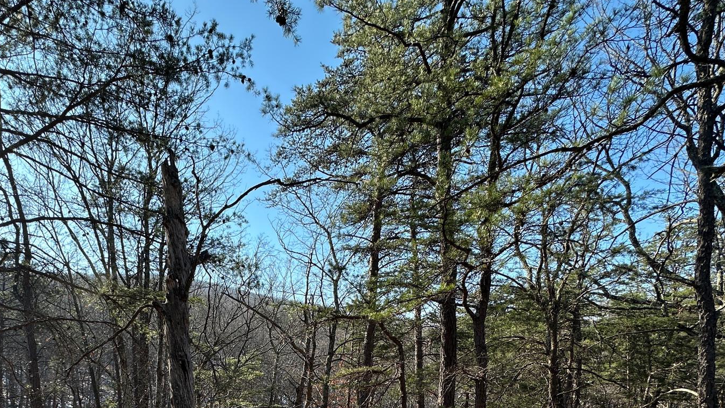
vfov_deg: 42.9
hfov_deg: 76.2
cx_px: 242
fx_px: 442
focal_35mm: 23
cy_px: 404
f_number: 2.2
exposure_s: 1/383
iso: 40
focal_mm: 2.22
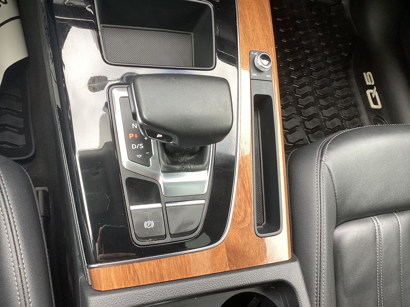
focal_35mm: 31
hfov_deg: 58.4
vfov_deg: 45.4
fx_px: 367
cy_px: 154
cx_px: 205
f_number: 2.4
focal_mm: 3.3
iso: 64
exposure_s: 1/60
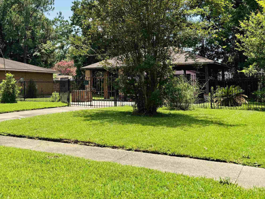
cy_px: 70
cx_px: 70
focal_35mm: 40
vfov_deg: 35.7
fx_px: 306
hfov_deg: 45.4
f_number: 1.6
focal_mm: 5.96
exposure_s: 1/1751
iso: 50
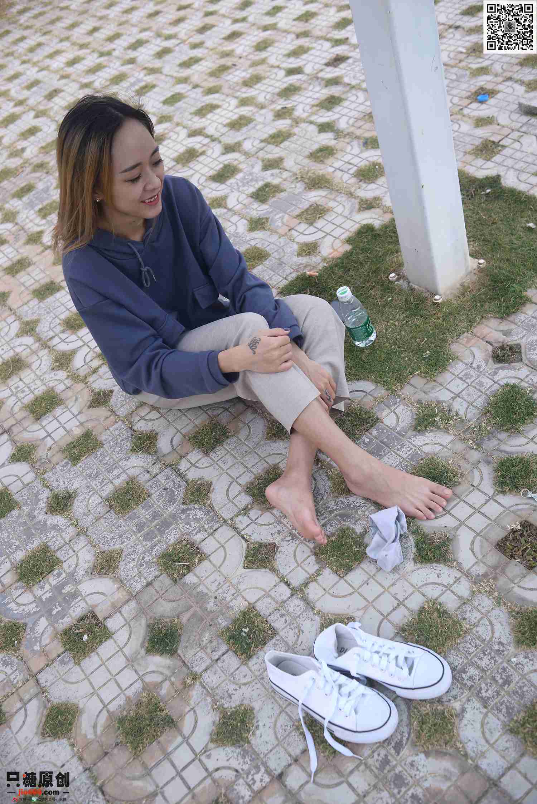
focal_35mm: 35
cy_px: 402
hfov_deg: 37.9
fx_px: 782
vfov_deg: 54.4
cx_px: 268
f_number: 5.6
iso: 400
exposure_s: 1/1600
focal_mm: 35
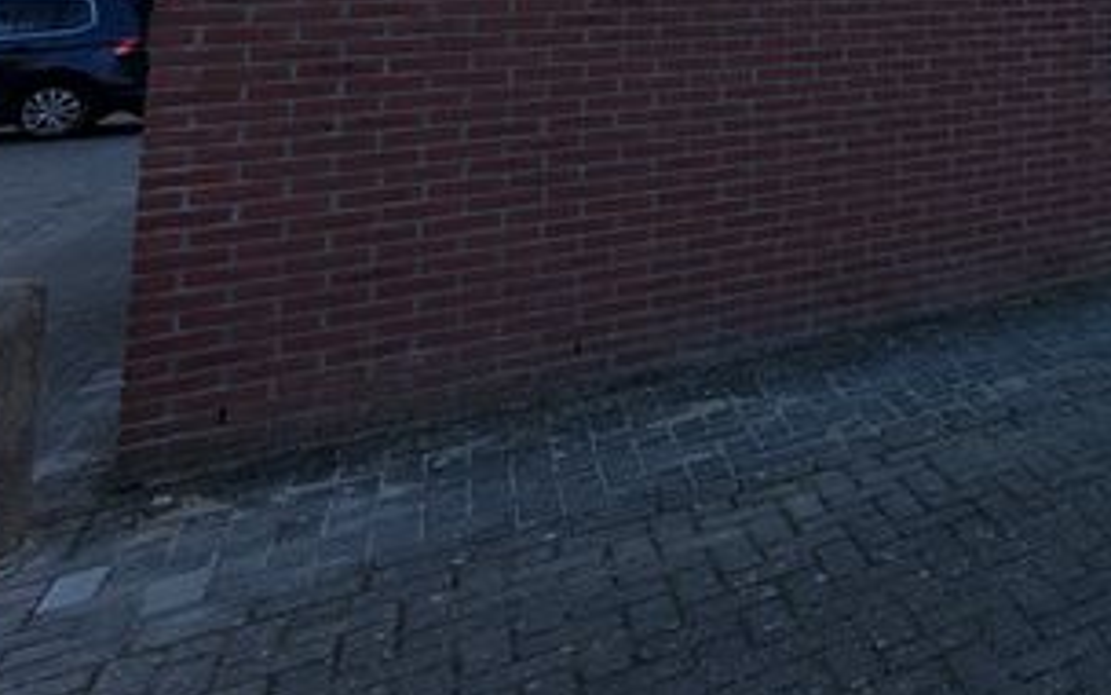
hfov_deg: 35.9
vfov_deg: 28.3
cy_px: -150
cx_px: 1407
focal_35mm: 39
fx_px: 1181
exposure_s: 1/4016
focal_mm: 1.83
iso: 44
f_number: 2.2
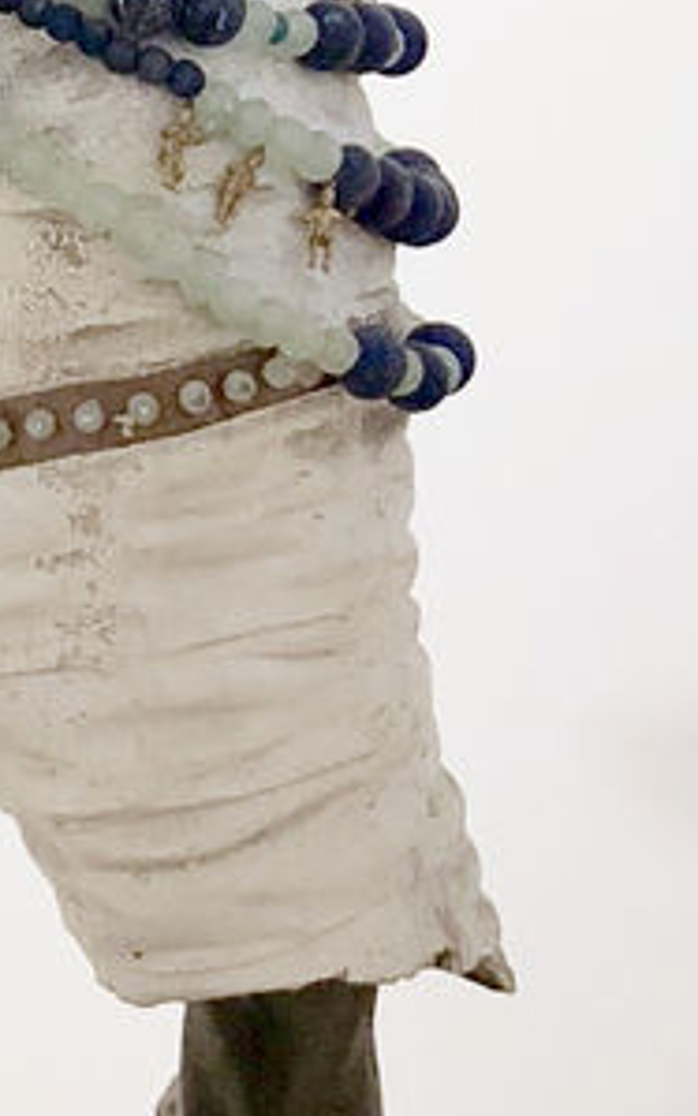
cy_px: 71
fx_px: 4837
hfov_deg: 8.1
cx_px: -243
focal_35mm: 159
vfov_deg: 13.0
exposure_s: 1/60
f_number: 1.8
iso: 40
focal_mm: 3.99
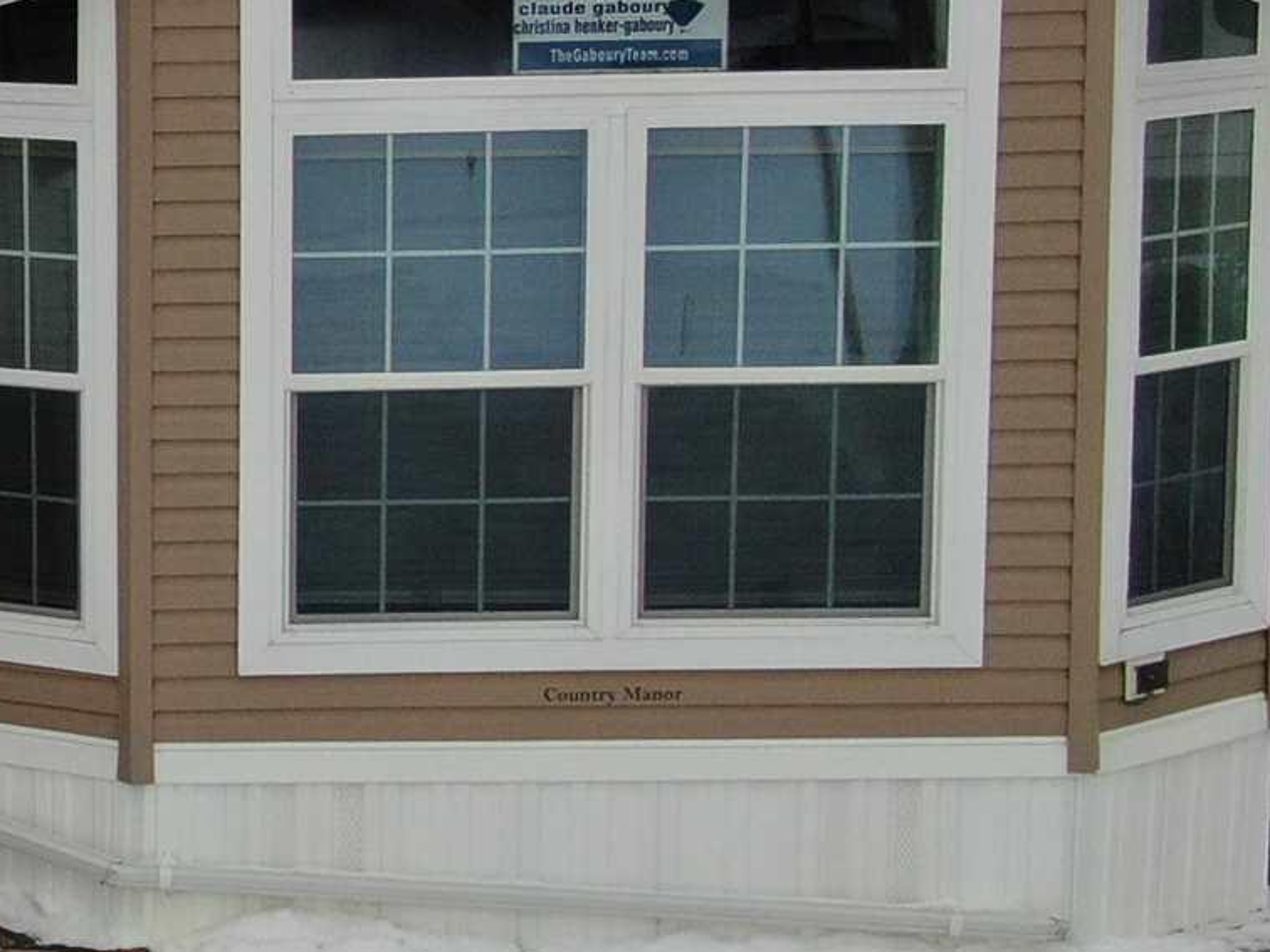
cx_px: -768
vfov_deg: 11.4
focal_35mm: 130
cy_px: 344
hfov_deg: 14.0
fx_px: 4769
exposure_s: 1/400
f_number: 3.1
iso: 100
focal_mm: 5.45
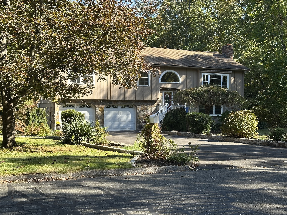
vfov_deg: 30.3
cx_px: 144
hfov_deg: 39.7
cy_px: 108
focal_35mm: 48
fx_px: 398
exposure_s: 1/681
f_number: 1.78
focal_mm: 6.86
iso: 64
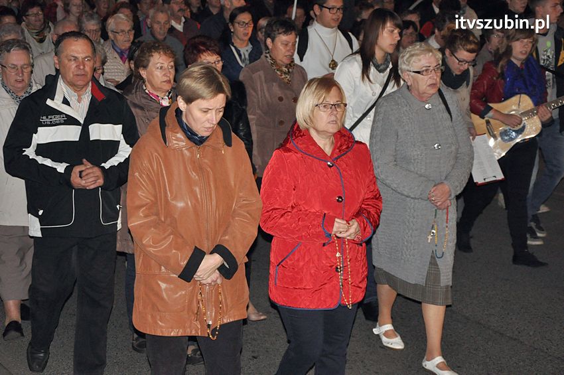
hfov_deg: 26.0
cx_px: 282
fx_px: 1221
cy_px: 188
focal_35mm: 78
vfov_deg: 17.5
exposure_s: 1/60
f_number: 5
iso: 2000
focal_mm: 52
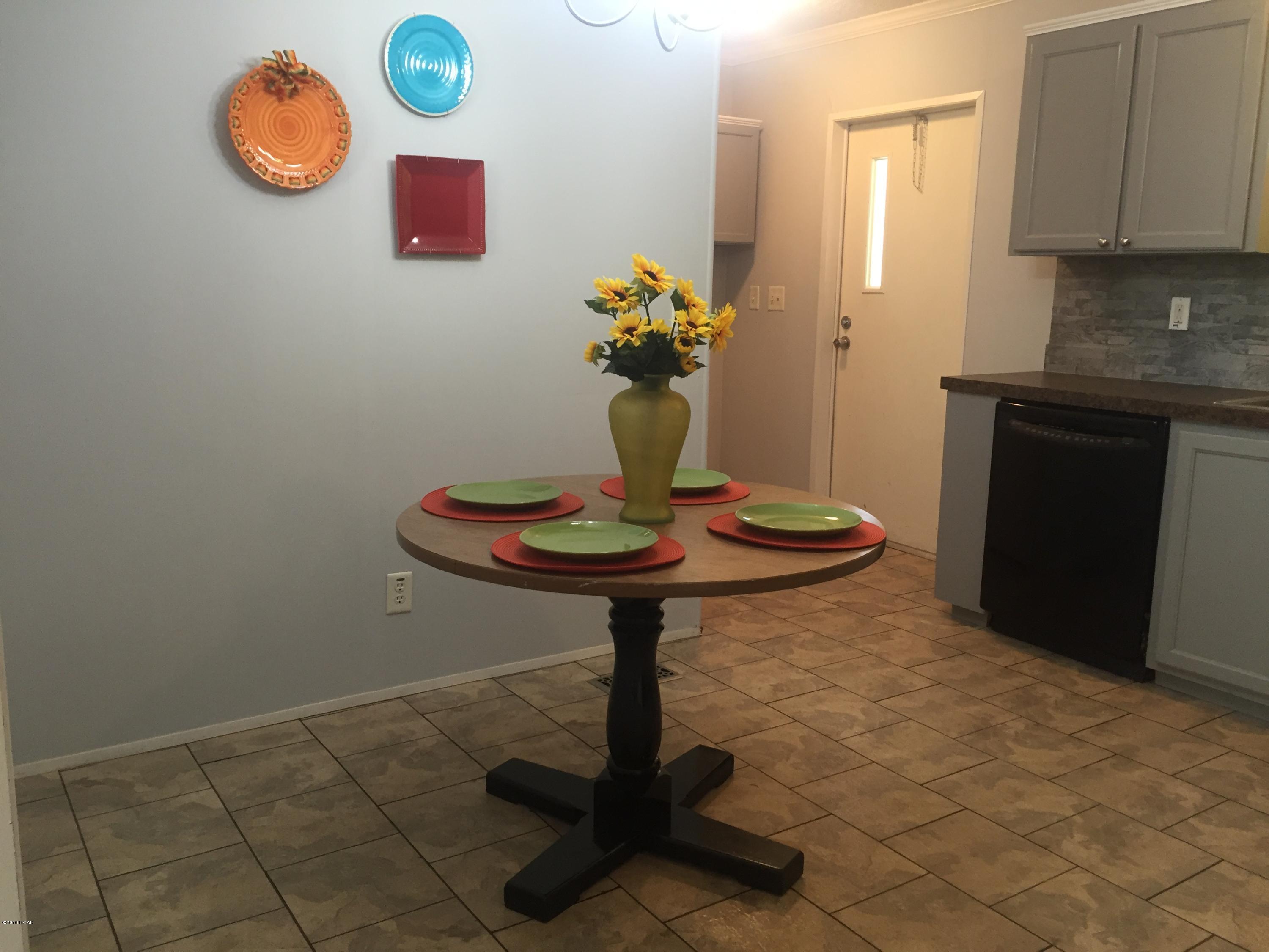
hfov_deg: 61.7
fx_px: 1063
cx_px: 634
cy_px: 476
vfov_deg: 48.2
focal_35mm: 29
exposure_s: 1/30
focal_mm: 4.15
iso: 100
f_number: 2.2
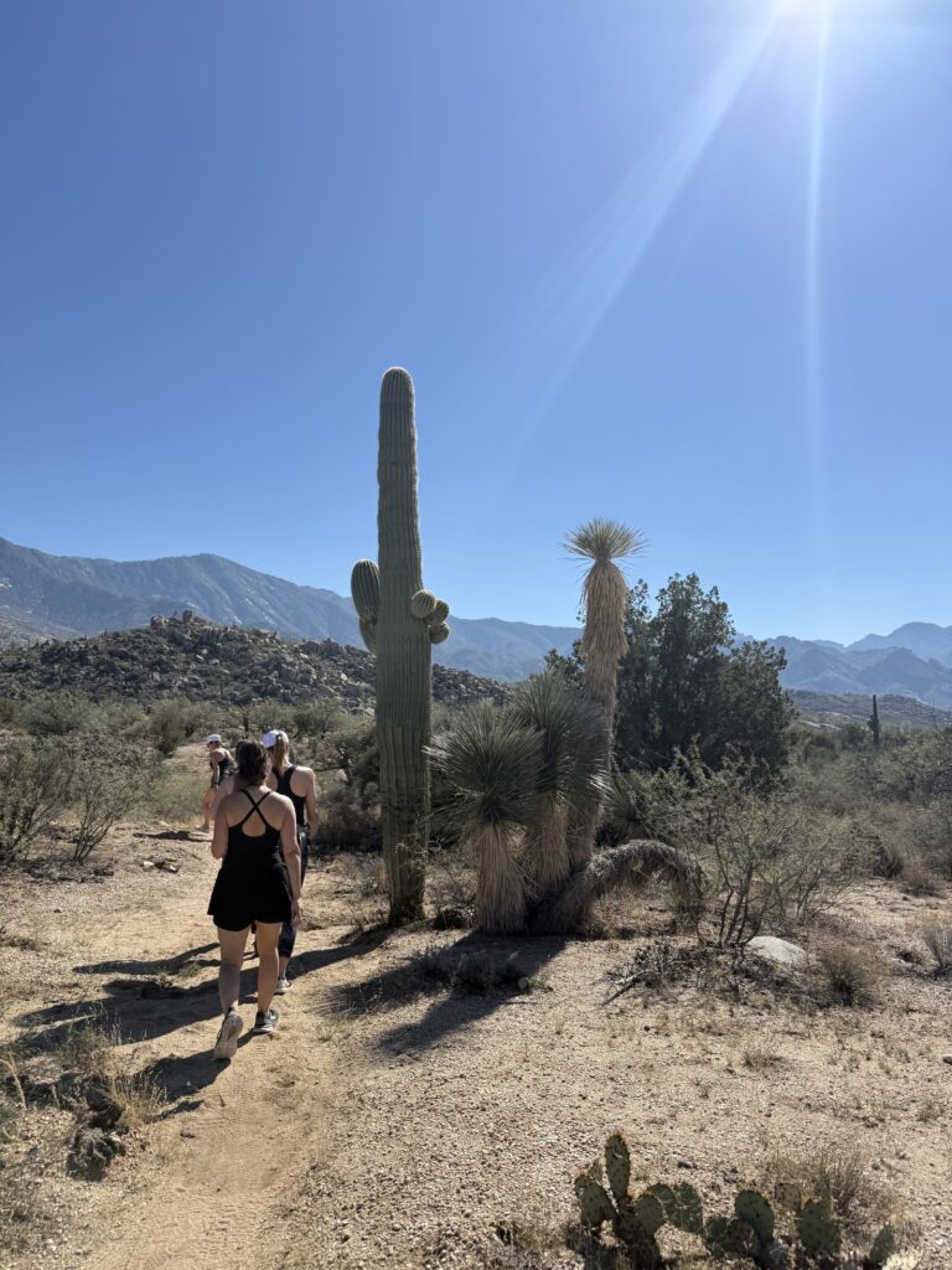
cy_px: 635
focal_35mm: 24
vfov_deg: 71.6
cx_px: 476
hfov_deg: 56.8
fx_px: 880
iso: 80
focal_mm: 6.76
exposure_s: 1/7353
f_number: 1.78
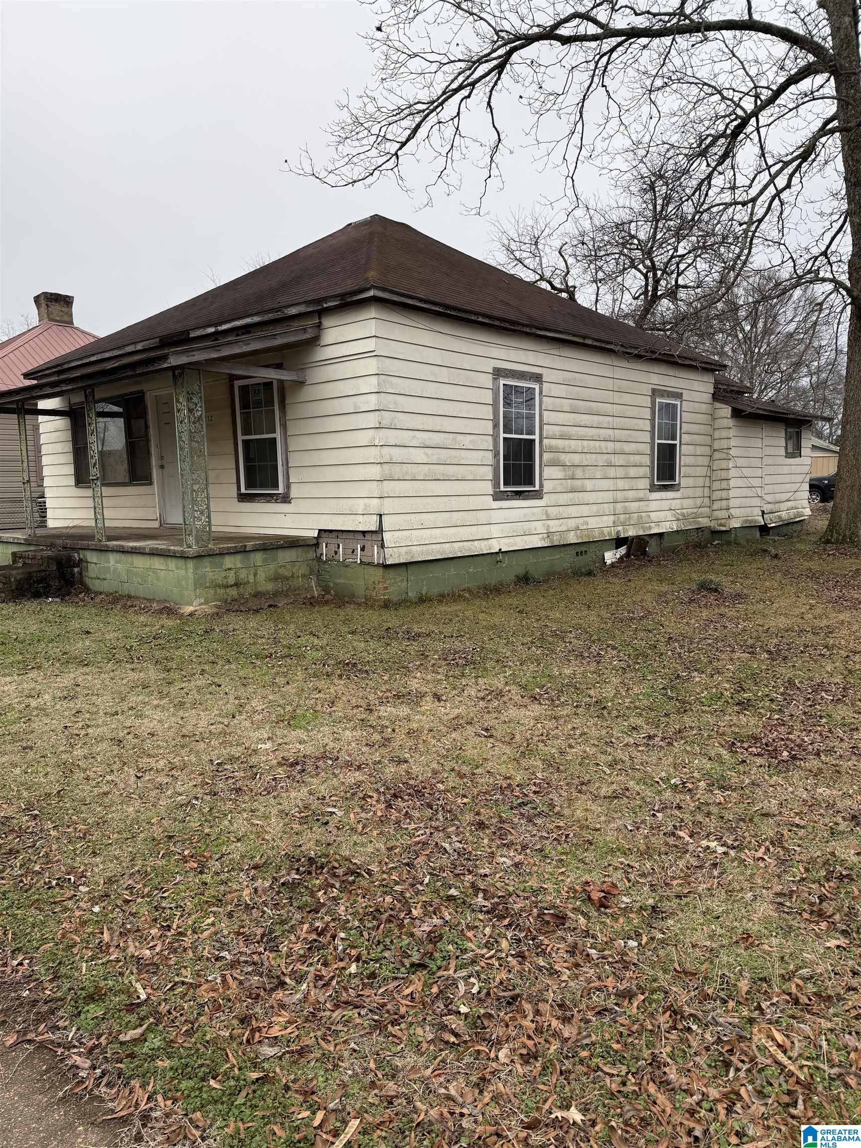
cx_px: 430
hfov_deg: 56.8
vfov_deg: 71.6
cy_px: 574
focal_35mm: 24
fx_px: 796
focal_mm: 6.76
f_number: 1.78
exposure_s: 1/356
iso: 80
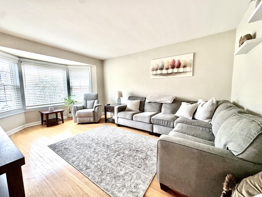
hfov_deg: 102.1
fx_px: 106
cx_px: 131
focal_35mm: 14
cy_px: 98
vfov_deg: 85.7
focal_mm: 2.22
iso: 400
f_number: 2.2
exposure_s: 1/120
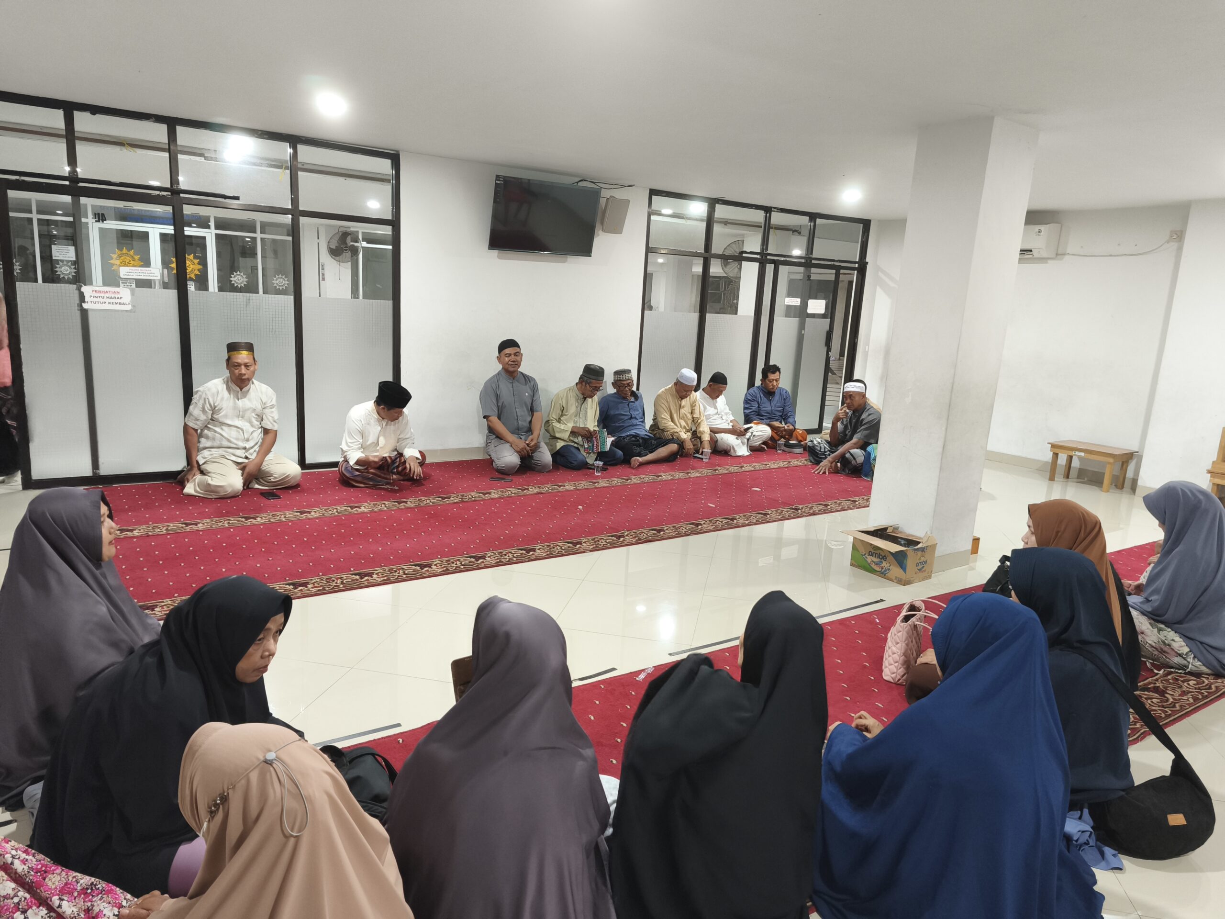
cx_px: 612
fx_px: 814
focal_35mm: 23
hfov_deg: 73.9
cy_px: 460
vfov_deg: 58.9
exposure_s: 1/33.3
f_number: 1.7
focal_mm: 5.35
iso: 640
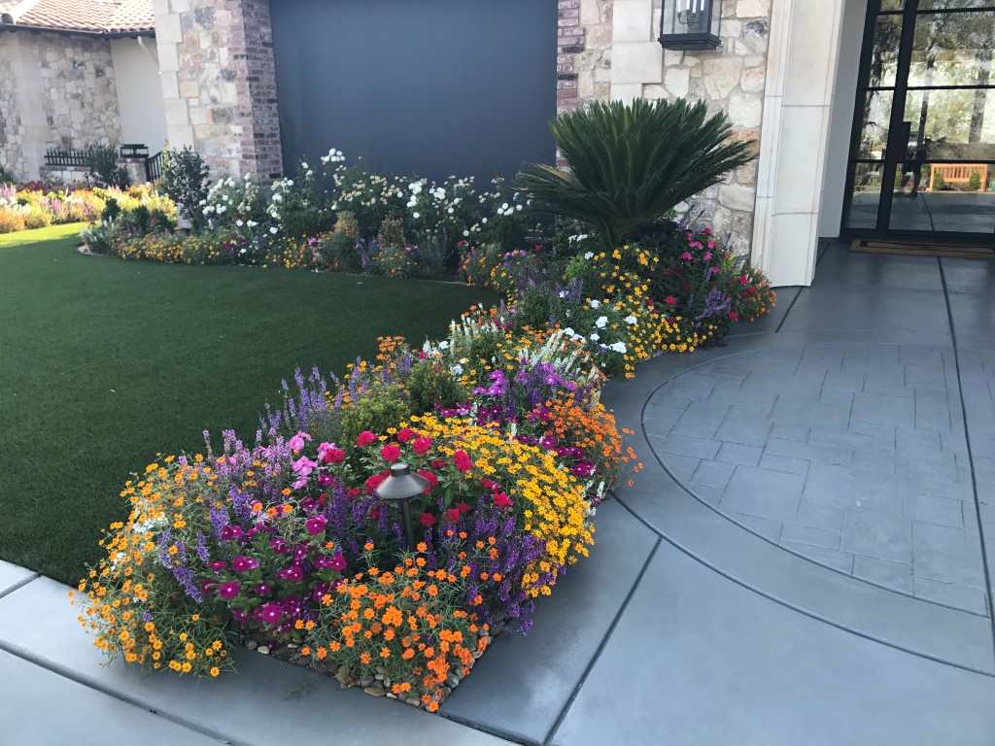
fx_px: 805
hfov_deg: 63.4
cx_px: 498
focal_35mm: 28
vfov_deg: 49.7
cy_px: 373
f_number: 1.8
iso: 20
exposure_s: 1/279
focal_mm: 3.99
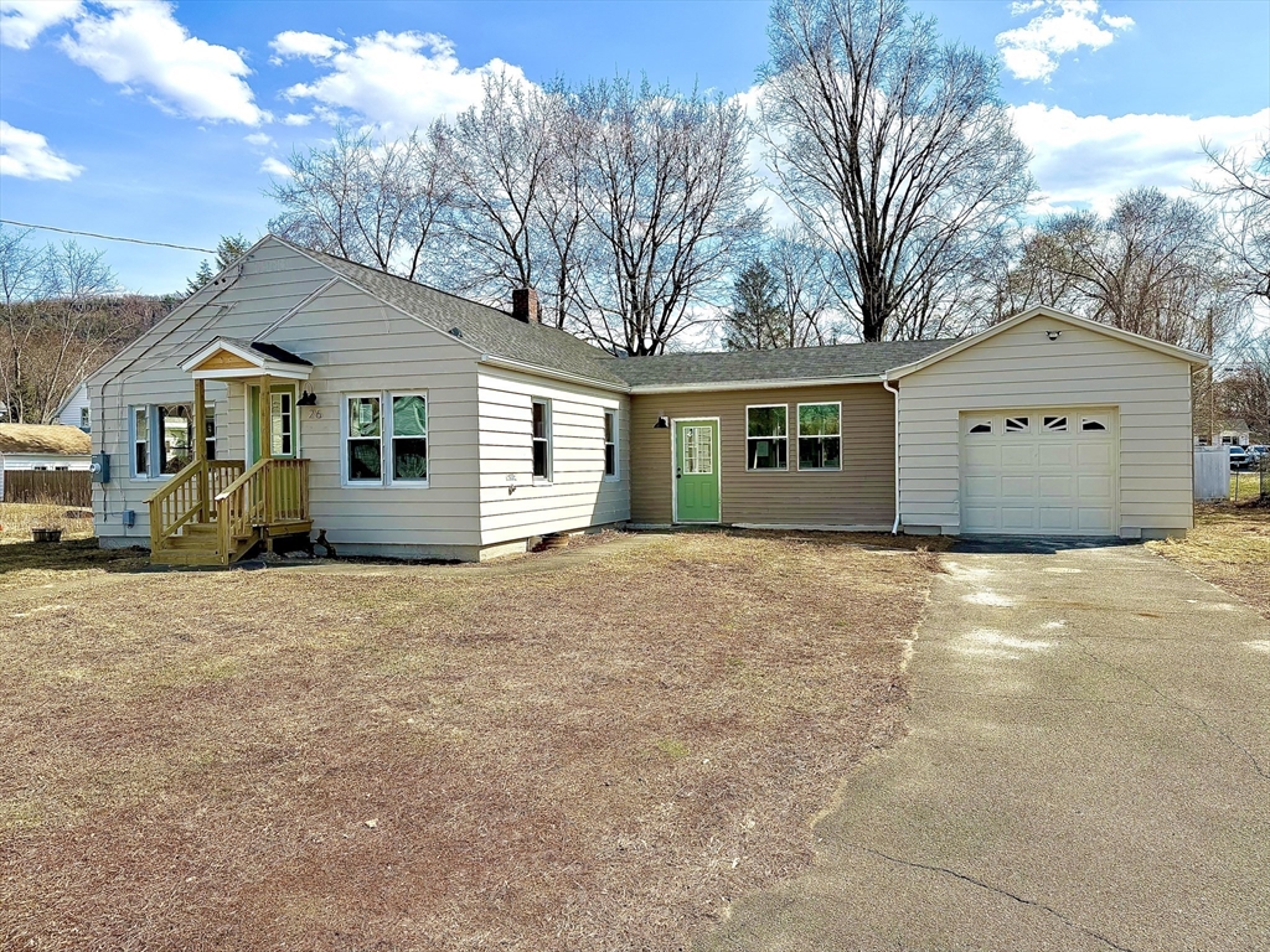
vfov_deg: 56.8
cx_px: 635
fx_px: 881
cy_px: 476
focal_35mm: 24
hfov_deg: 71.6
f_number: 1.78
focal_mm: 6.76
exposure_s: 1/4975
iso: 80
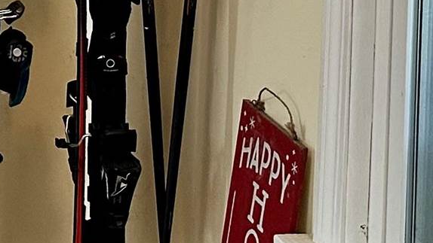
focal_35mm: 140
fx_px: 1608
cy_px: -403
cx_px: -447
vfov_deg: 7.8
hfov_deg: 13.2
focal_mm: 6.86
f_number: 1.78
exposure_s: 1/60
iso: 160
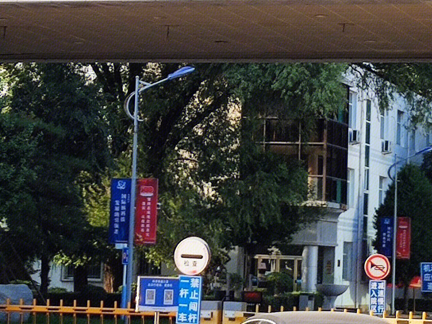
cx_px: 245
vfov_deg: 9.8
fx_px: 1884
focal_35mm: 151
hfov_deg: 13.1
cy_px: 50
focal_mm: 4.75
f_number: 1.75
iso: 112
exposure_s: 1/1374
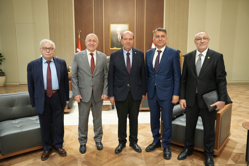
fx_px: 221
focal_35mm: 32
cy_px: 83
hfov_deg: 58.7
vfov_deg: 41.1
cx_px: 124
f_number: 2.8
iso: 2000
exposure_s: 1/125
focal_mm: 32
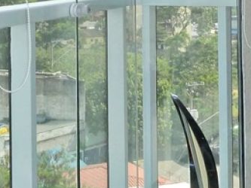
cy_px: -49
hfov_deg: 20.4
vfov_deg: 14.8
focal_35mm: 96
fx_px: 696
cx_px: 132
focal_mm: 4.1
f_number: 4.5
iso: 125
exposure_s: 1/400
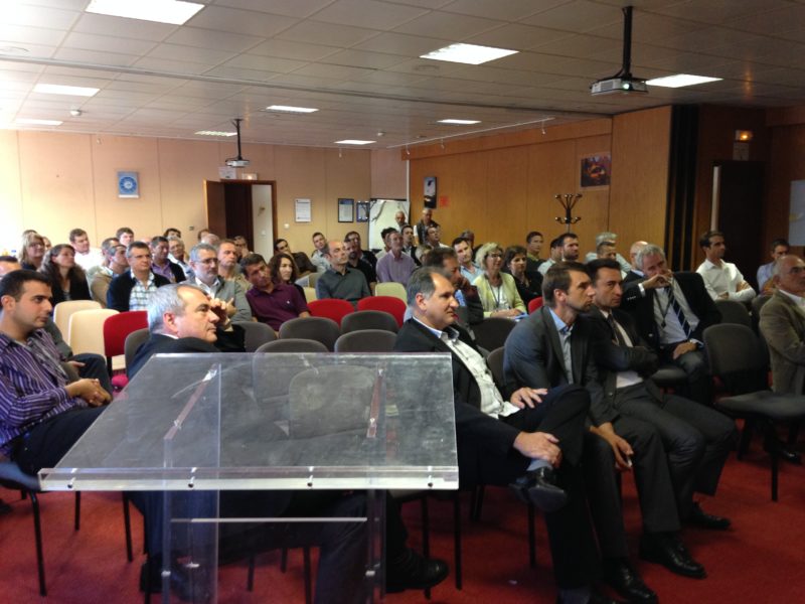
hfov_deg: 55.4
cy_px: 302
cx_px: 402
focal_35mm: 33
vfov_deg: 42.9
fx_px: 767
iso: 160
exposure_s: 1/20
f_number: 2.4
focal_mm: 4.12
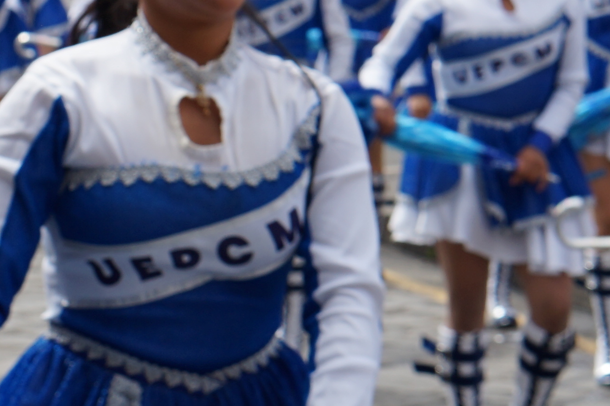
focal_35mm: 222
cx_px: -33
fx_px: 3761
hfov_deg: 9.2
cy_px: -155
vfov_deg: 6.1
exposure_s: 1/200
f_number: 8
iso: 100
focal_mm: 50
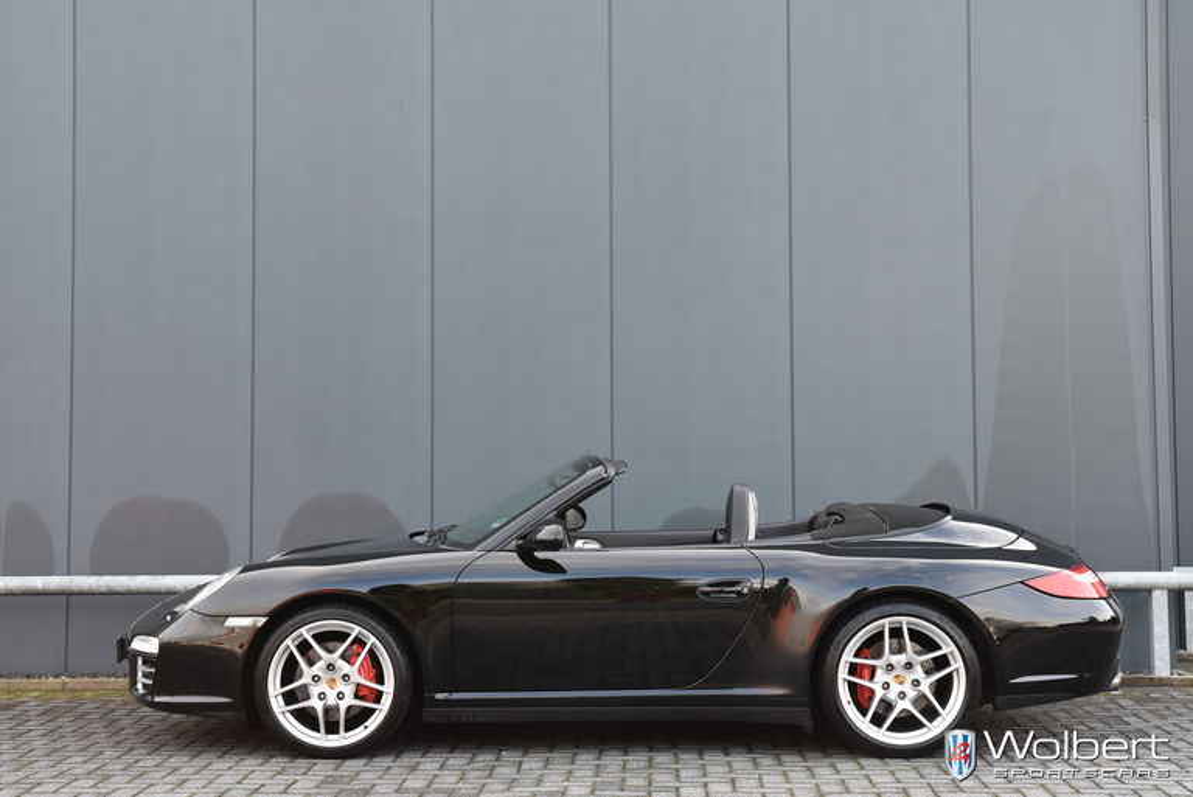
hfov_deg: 33.4
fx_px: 1989
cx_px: 596
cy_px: 398
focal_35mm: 60
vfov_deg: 22.7
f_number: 7.1
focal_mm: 40
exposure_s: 1/200
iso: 800
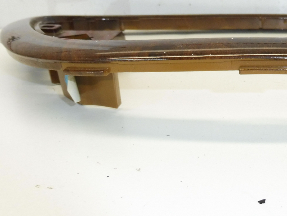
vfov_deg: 30.3
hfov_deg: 37.0
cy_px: 105
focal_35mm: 48
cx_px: 262
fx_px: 398
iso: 200
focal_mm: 4.3
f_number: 3.5
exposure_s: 1/125
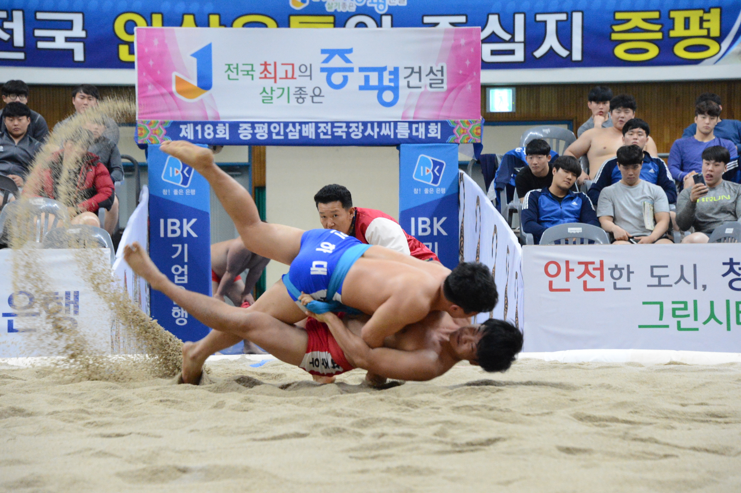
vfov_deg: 8.6
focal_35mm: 160
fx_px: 3291
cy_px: 246
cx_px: 370
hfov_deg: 12.8
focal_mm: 160
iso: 12800
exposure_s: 1/320
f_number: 7.1
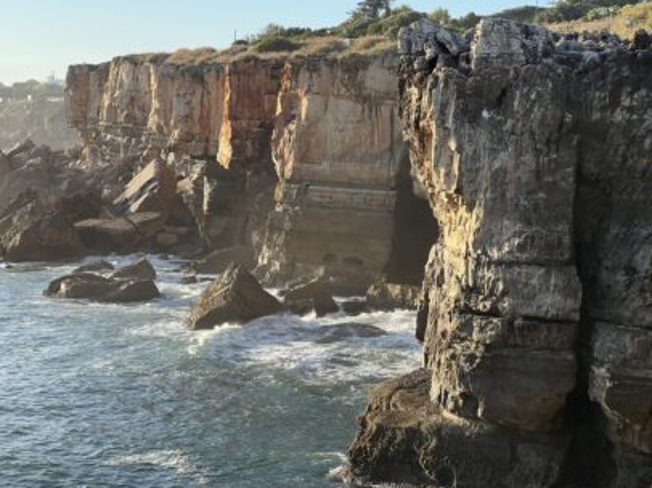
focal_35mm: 81
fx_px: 1525
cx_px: 328
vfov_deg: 18.2
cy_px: 234
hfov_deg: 24.1
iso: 32
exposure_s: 1/252
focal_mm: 9
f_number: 2.8
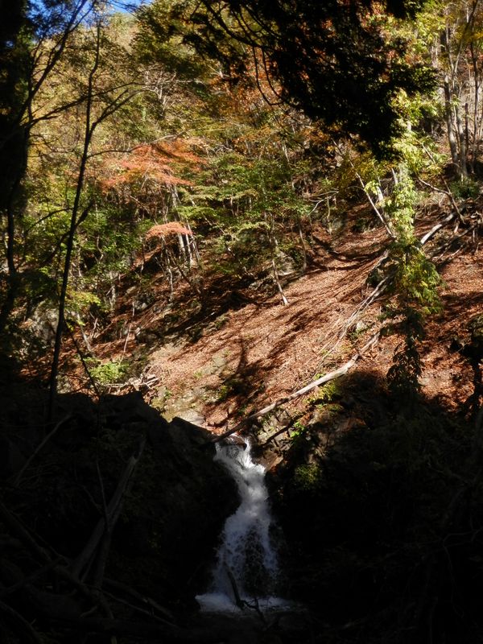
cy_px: 322
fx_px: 614
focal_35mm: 33
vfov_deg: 55.4
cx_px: 242
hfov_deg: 42.9
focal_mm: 6
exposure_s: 1/200
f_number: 3.4
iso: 80
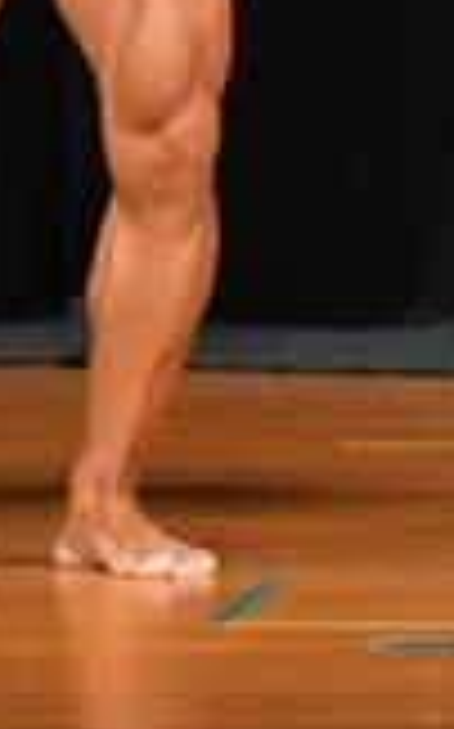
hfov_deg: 1.0
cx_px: 852
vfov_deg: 1.6
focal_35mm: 1313
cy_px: -414
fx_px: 26039
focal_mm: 180
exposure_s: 1/400
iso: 5000
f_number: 5.6
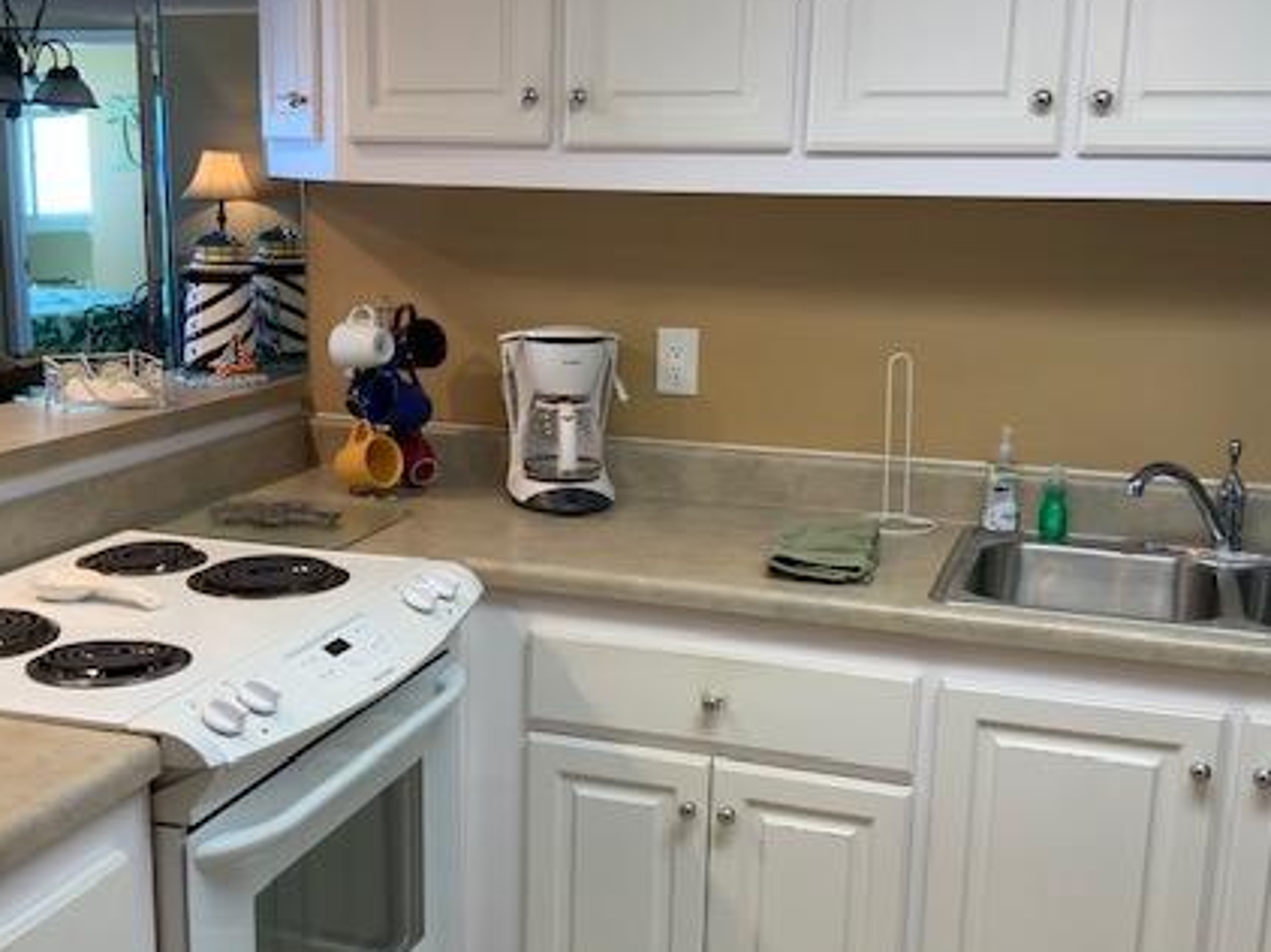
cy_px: 509
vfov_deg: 32.8
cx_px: 566
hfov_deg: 42.9
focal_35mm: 44
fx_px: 1615
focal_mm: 3
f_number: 1.8
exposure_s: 1/60
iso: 64
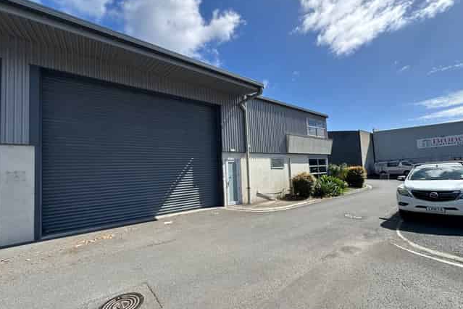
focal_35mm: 15
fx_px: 193
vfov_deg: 77.3
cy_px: 163
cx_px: 235
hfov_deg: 100.4
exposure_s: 1/1350
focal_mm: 2.22
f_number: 2.2
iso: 50
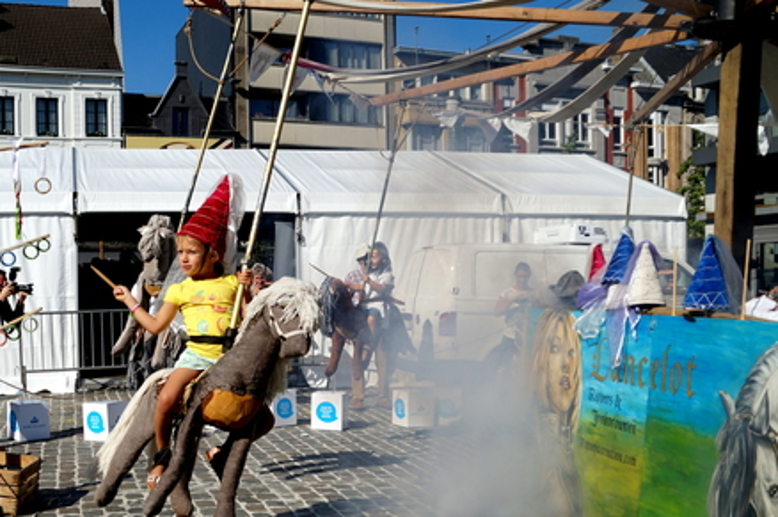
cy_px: 347
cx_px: 304
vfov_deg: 35.5
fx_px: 799
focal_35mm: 37
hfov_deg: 51.5
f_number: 4
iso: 125
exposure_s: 1/2000
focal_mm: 18
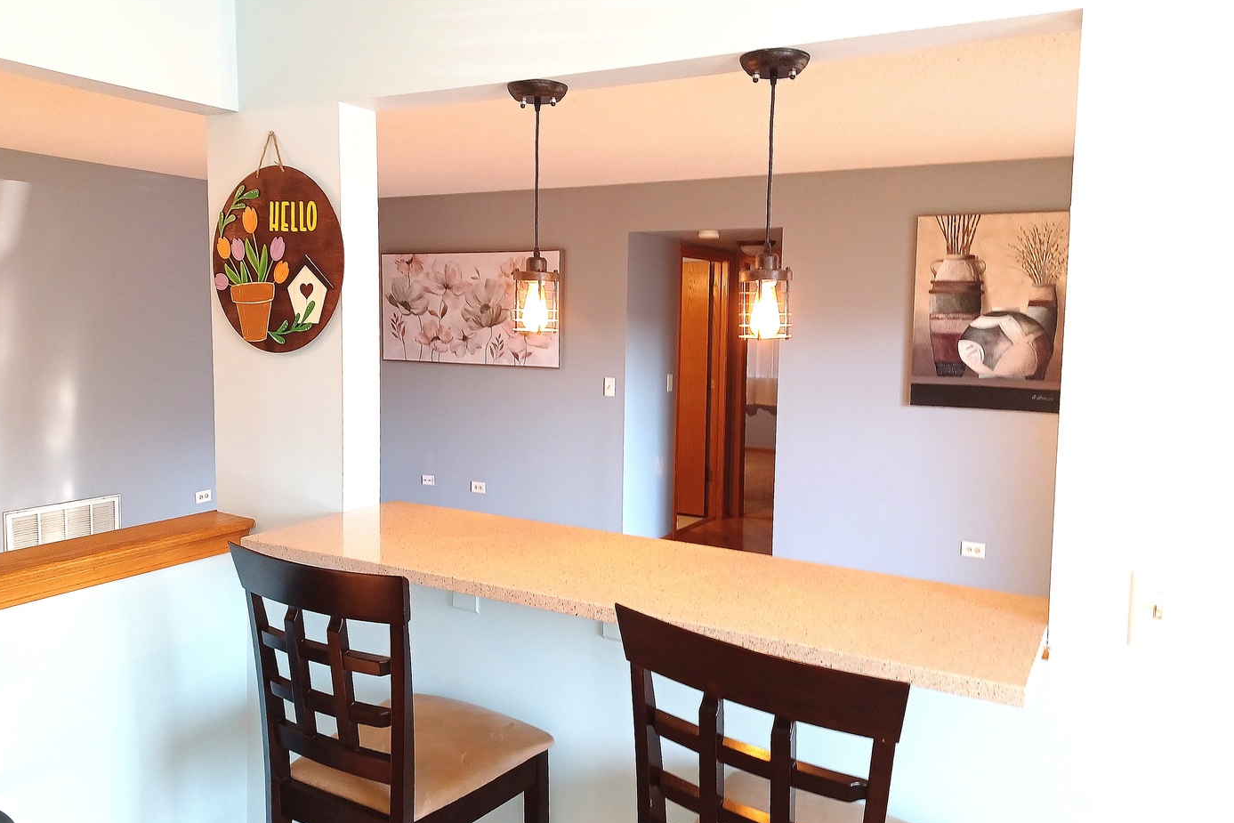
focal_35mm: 27
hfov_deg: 67.4
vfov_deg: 47.9
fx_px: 926
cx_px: 601
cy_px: 396
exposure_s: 1/40
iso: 320
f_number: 1.8
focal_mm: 4.6
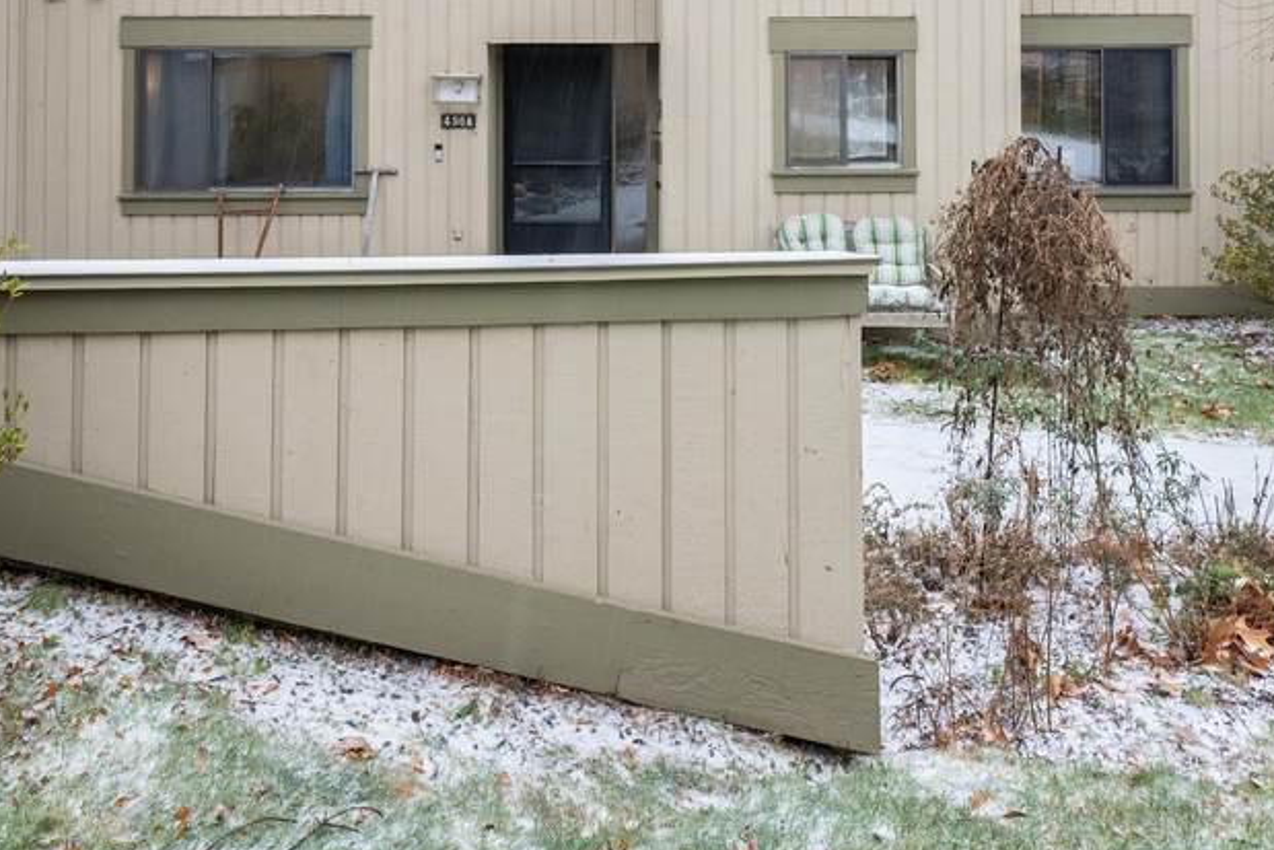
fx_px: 1097
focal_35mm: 31
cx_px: 642
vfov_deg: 37.9
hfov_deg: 60.3
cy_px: 5
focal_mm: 15
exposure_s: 1/15
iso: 400
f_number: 7.1
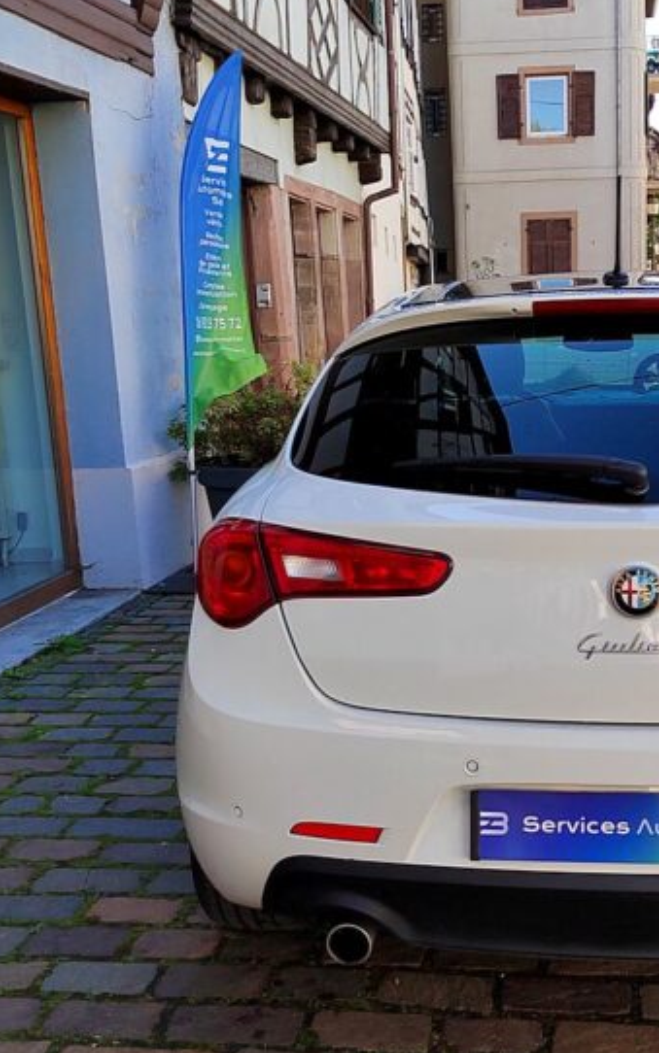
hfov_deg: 35.3
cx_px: 385
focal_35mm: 36
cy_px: 477
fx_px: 1034
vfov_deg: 53.9
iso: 100
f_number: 1.9
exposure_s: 1/268
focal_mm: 5.52
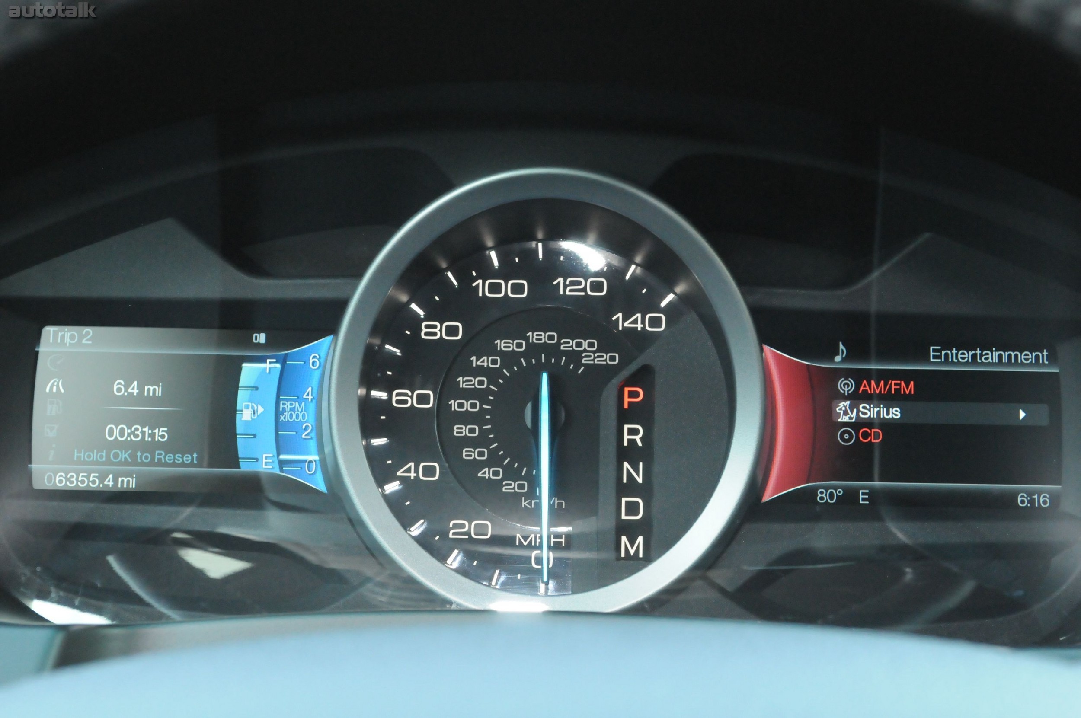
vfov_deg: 21.5
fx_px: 1890
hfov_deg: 31.9
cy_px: 359
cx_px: 540
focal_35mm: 63
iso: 2500
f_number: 8
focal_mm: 42
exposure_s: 1/60
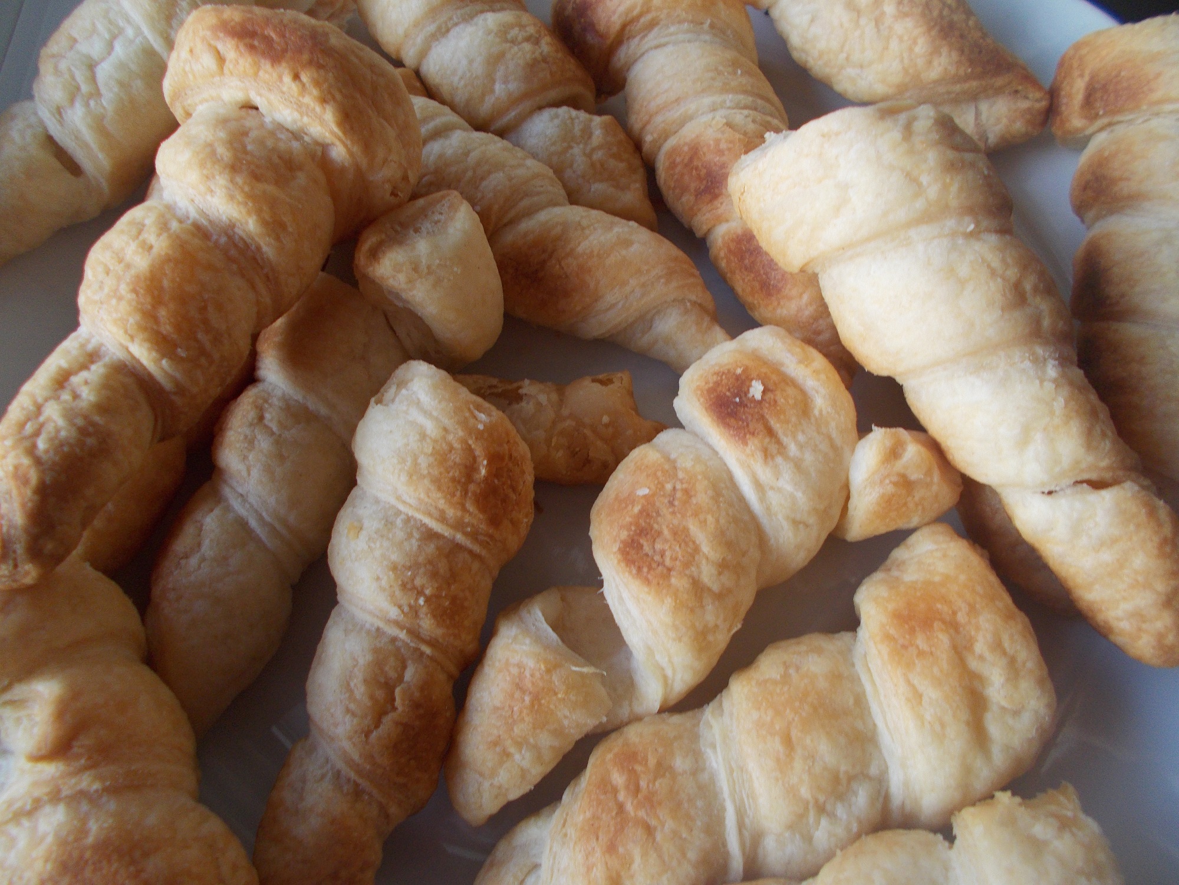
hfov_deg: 67.3
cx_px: 590
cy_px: 442
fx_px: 886
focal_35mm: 26
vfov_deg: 53.1
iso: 125
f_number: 3.2
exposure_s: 1/25
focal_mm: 4.6
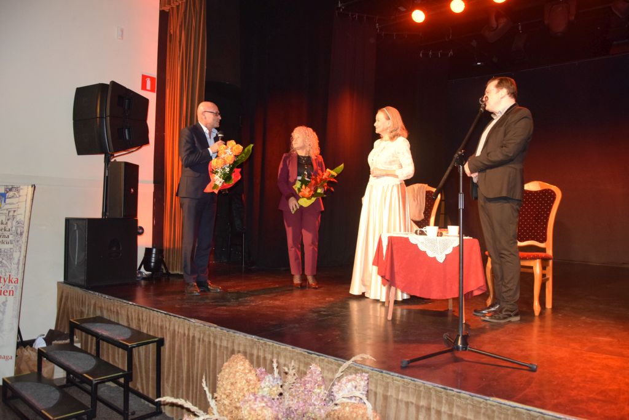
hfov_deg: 67.4
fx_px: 472
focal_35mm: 27
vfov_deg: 47.9
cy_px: 210
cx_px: 314
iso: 3200
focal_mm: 18
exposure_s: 1/60
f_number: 3.5
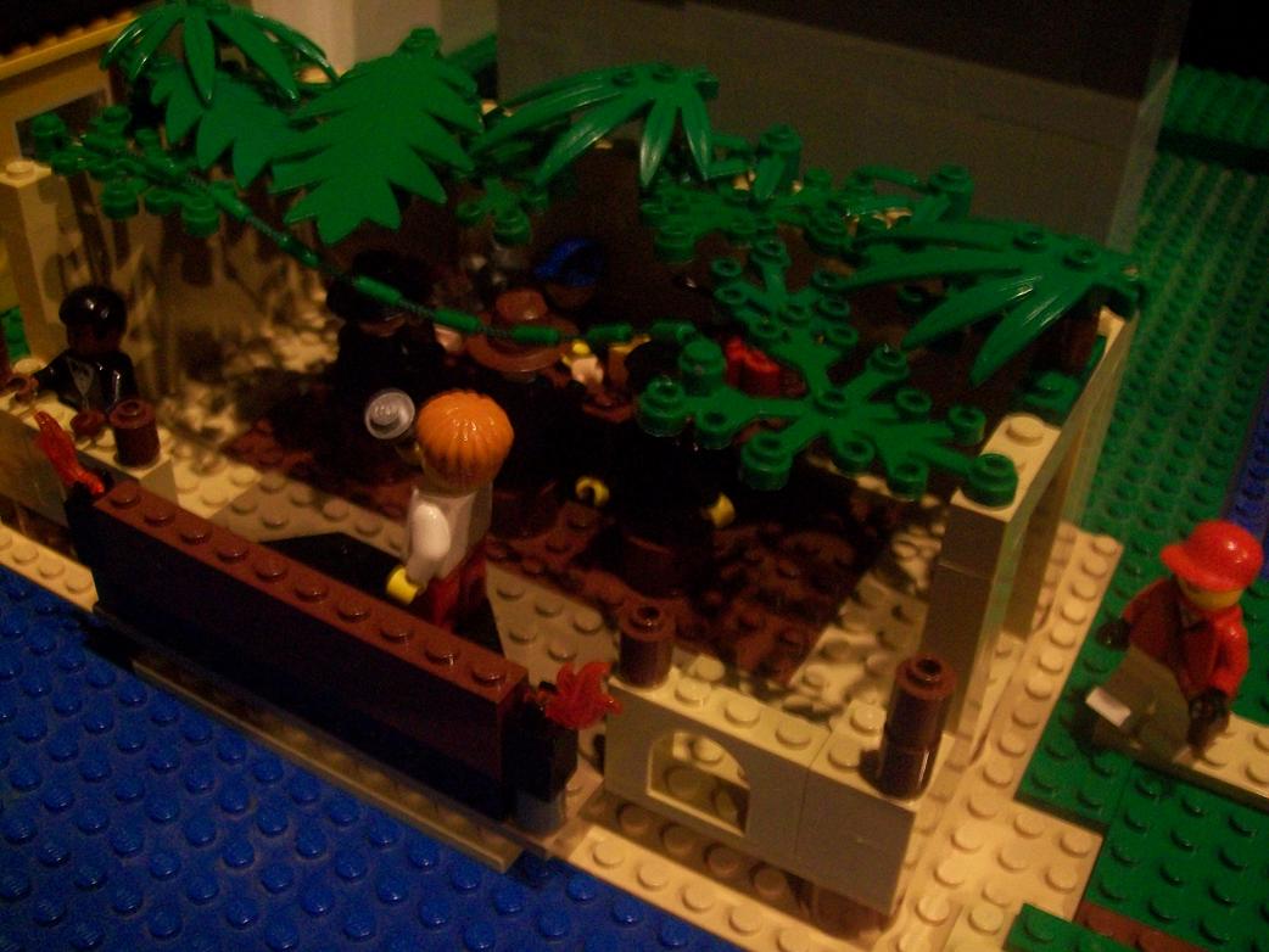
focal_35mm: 36
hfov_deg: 51.3
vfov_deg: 39.7
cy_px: 476
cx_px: 634
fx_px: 1320
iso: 200
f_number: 2.7
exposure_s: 1/8
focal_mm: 6
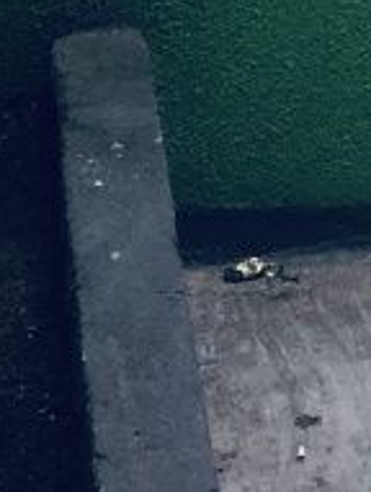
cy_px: -582
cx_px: 1059
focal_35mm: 194
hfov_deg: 7.0
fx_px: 2763
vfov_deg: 9.3
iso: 25
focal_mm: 4.15
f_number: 2.2
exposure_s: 1/120
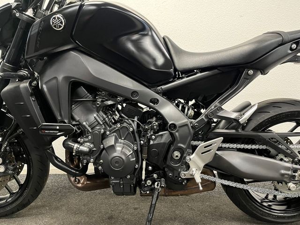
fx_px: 225
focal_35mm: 26
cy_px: 112
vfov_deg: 53.1
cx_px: 150
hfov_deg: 67.3
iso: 400
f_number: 1.6
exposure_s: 1/33
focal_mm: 5.1
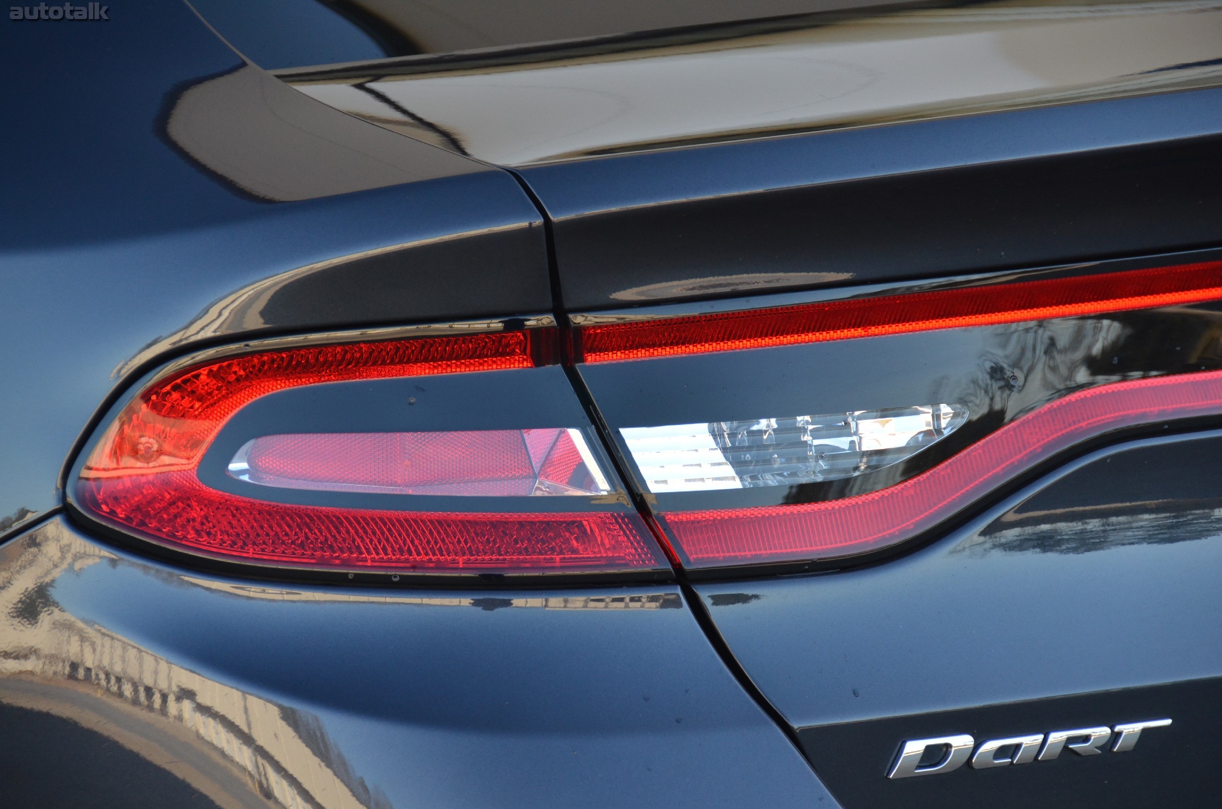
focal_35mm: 202
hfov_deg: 10.2
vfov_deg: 6.8
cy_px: 404
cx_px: 611
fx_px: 6860
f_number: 5.6
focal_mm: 135
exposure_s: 1/640
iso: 800
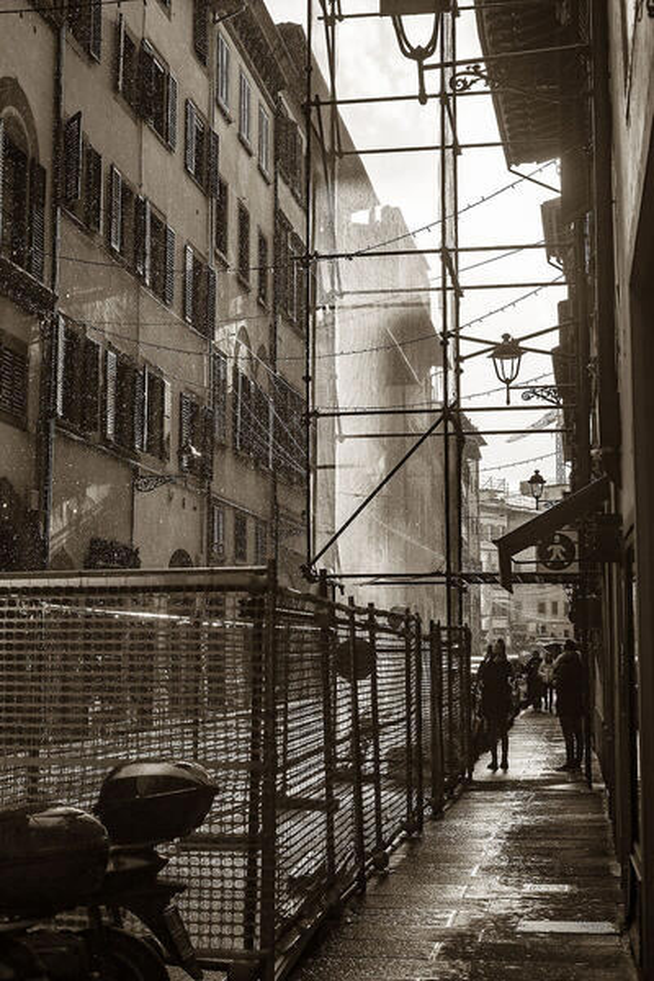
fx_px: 1362
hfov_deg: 27.0
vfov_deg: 39.6
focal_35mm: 50
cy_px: 490
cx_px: 327
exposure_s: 1/1250
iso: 400
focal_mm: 50
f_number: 8
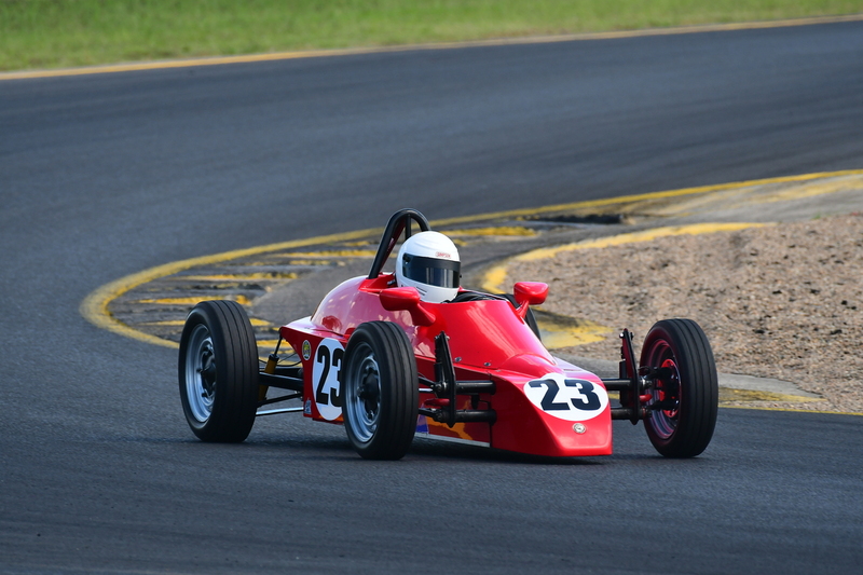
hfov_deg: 2.8
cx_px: 432
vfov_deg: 1.8
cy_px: 288
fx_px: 17974
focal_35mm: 750
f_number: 7.1
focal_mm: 500
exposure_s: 1/640
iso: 500
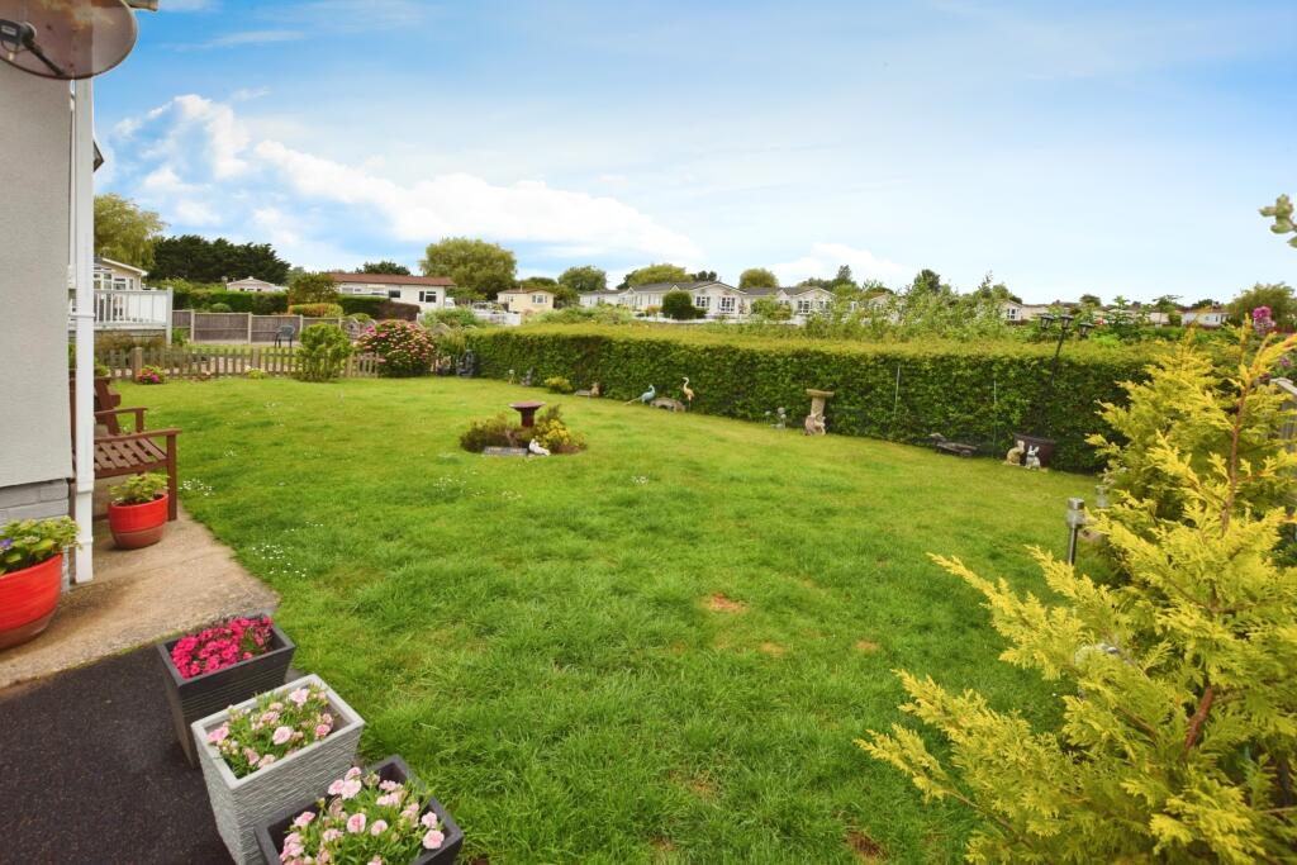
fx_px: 540
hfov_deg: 100.4
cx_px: 648
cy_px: 432
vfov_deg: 77.3
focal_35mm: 15
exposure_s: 1/200
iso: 100
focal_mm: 10
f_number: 9
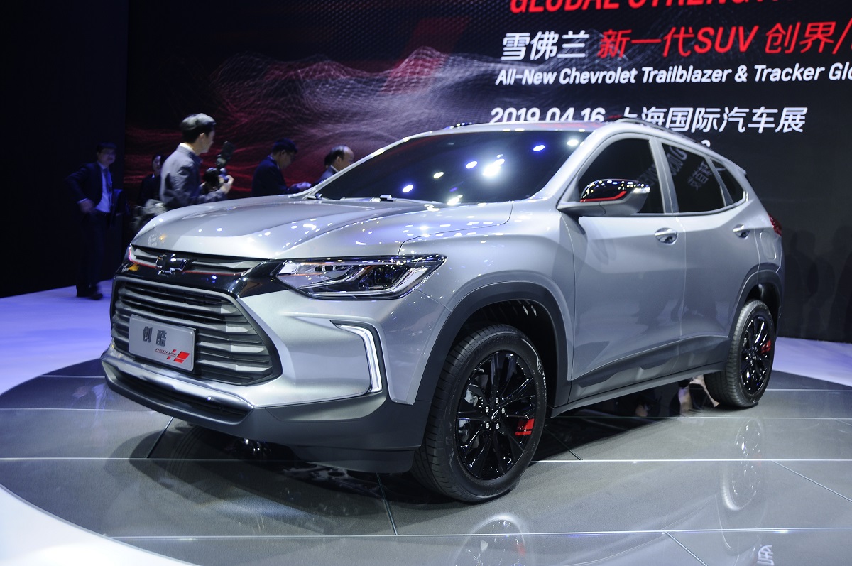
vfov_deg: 39.9
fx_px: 780
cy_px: 283
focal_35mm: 33
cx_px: 426
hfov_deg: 57.3
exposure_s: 1/20
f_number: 3.8
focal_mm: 22
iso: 200
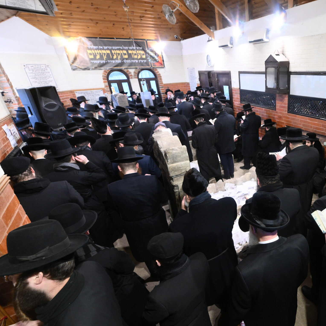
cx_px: 260
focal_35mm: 20
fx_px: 213
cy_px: 171
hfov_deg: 67.9
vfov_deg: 74.8
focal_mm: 14
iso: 3200
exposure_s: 1/100
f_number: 5
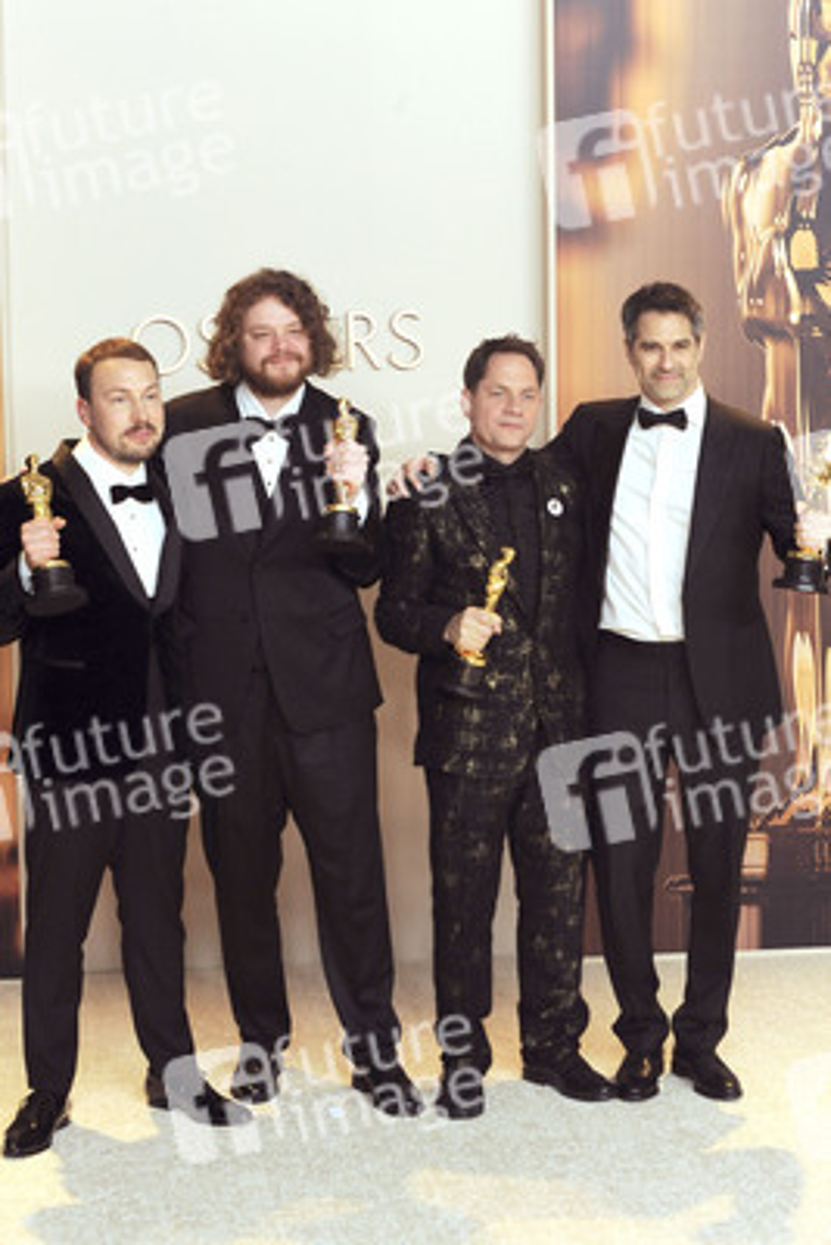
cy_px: 622
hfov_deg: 17.1
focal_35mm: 80
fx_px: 2767
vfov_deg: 25.4
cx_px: 416
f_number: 5.6
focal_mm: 80
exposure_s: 1/160
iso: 2000
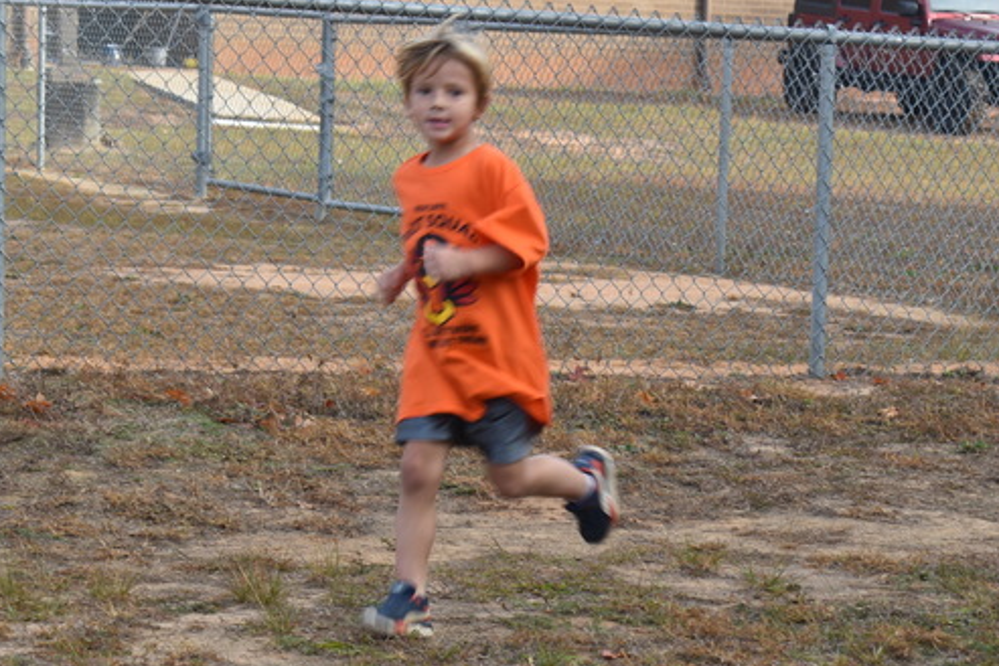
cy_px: 470
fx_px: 3714
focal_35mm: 134
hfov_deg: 15.3
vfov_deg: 10.2
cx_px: 727
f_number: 7.1
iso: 110
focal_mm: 55
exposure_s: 1/100
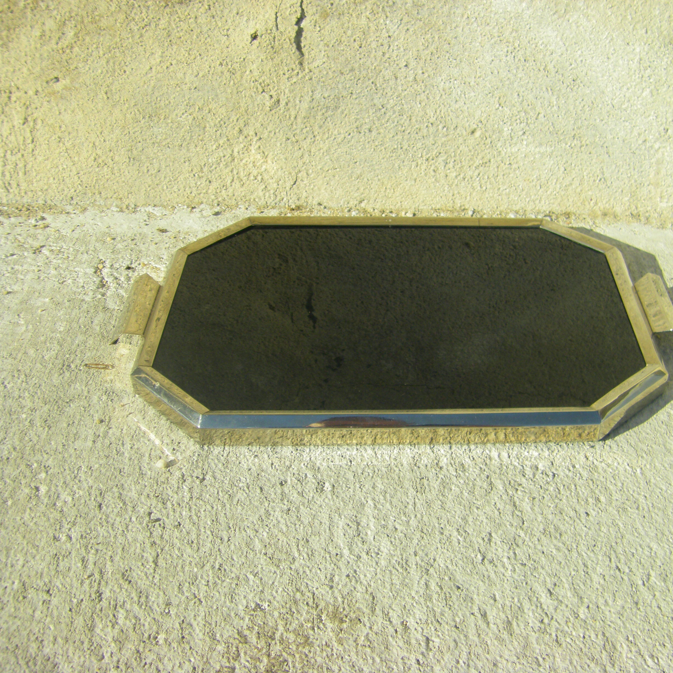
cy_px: 336
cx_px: 405
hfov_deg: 37.4
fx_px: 990
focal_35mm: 45
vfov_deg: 37.6
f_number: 7
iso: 64
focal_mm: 6.3
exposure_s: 1/200
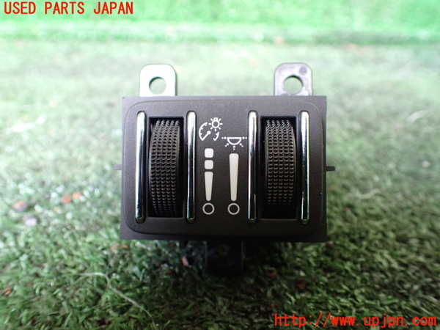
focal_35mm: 30
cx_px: 220
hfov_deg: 60.0
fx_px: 381
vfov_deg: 46.8
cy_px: 165
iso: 800
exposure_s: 1/60
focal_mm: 5.4
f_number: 2.3
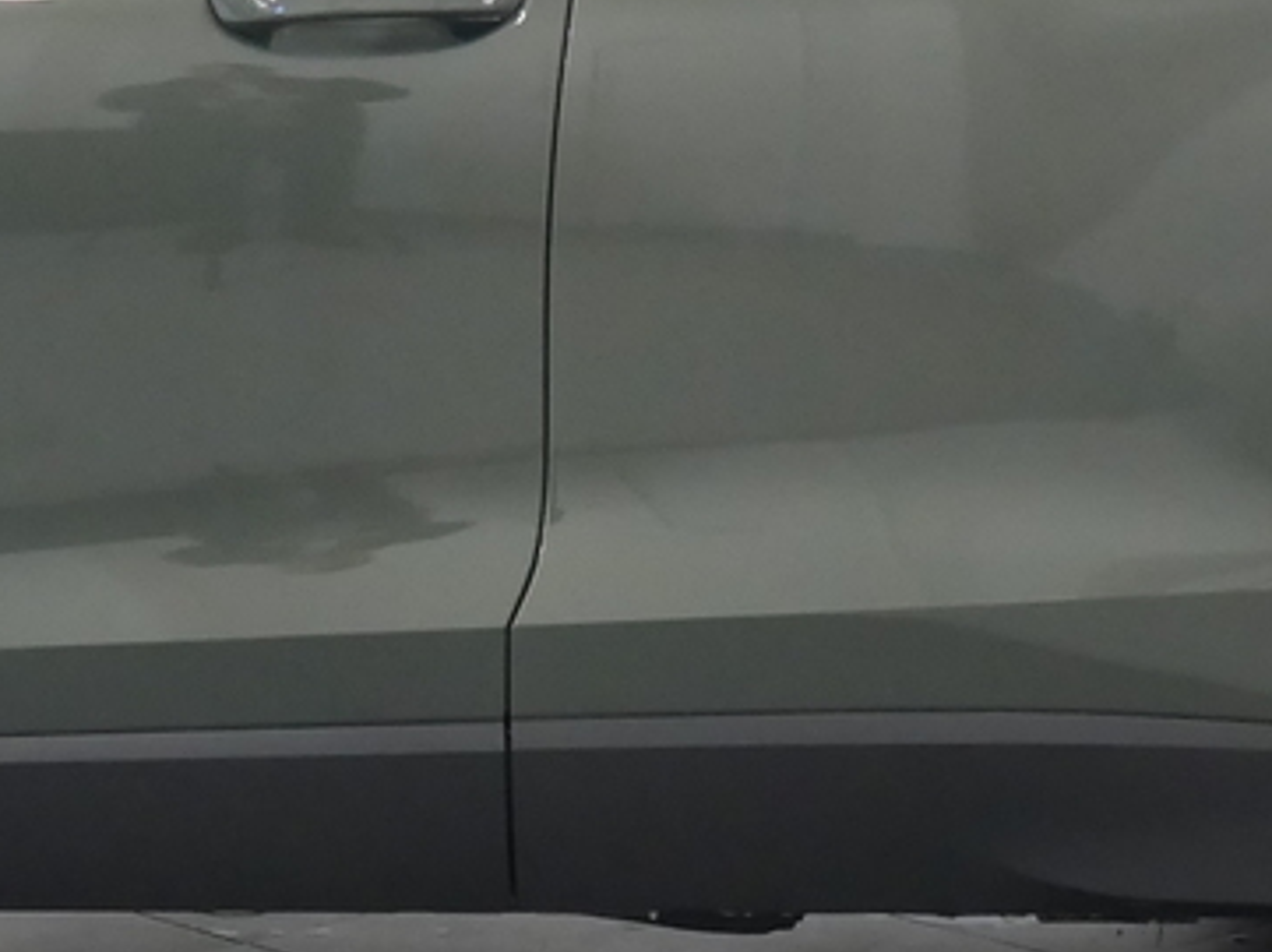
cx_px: 289
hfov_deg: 14.8
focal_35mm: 133
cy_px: 261
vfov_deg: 11.1
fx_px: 4882
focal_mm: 15
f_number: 3.7
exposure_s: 1/60
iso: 1600
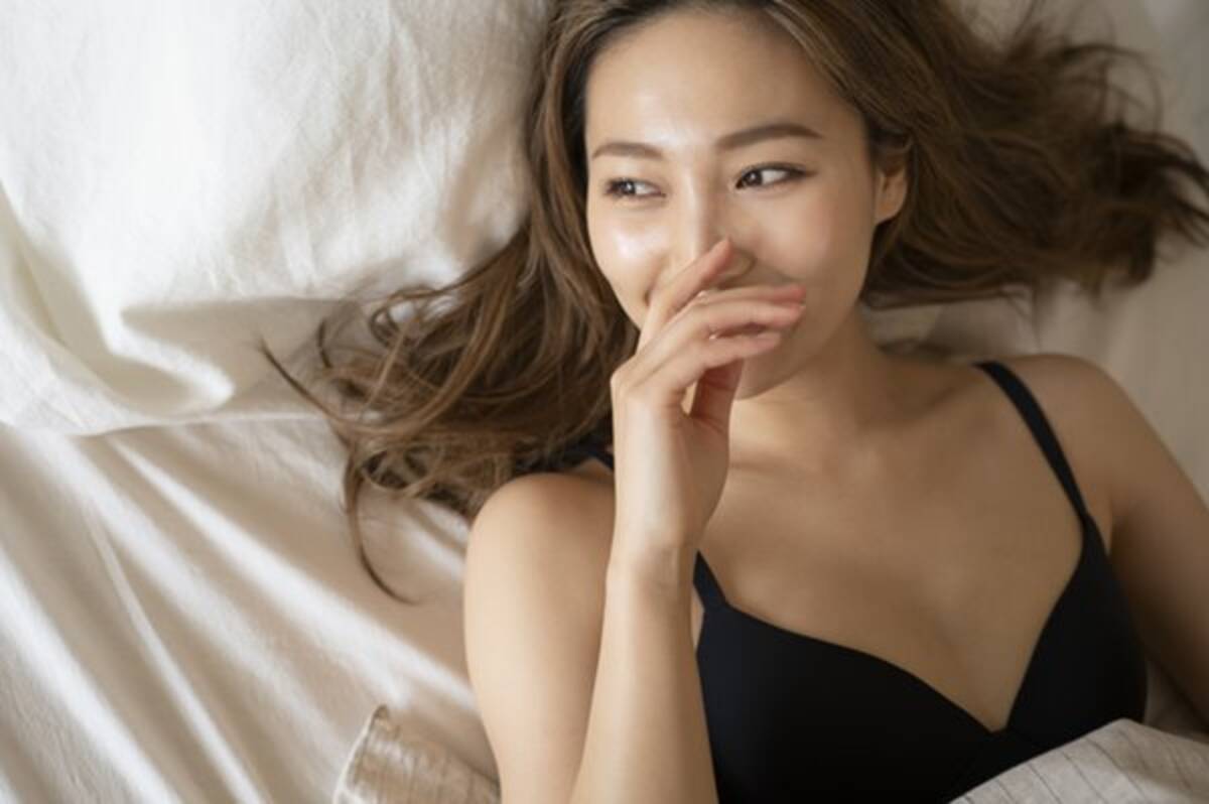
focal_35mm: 50
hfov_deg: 39.6
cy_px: 402
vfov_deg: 26.9
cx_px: 604
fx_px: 1678
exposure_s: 1/125
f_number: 2.8
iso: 400
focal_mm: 50
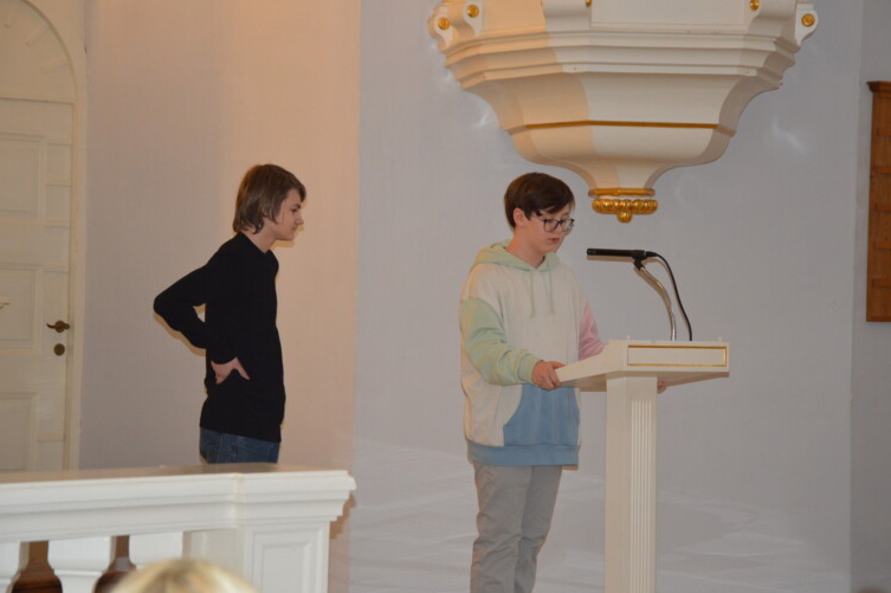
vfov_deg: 11.5
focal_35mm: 120
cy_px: 285
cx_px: 466
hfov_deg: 17.1
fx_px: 2956
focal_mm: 75
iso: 900
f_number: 5.3
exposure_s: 1/60
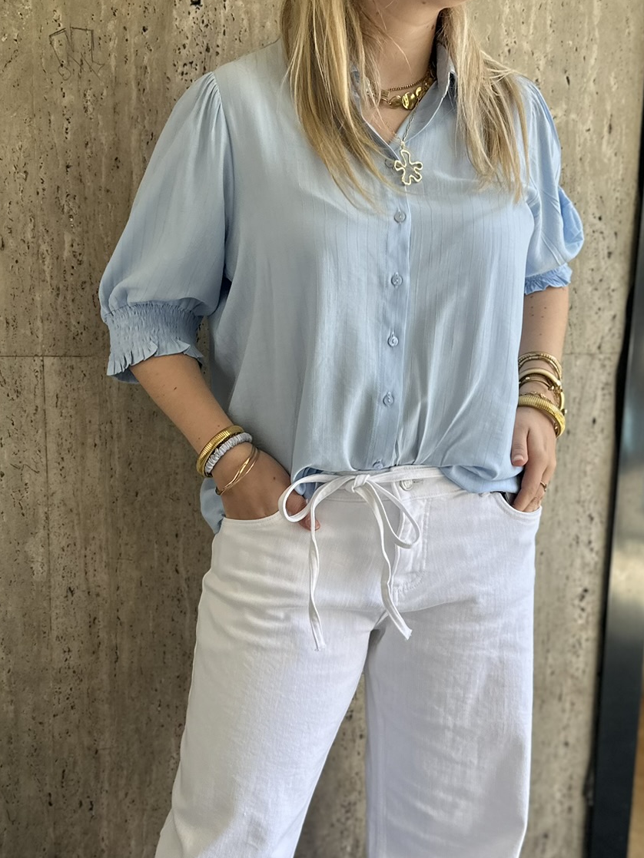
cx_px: 300
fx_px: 1091
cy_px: 508
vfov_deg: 42.8
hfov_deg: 32.9
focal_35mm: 44
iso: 64
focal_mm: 6.86
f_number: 1.78
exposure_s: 1/156
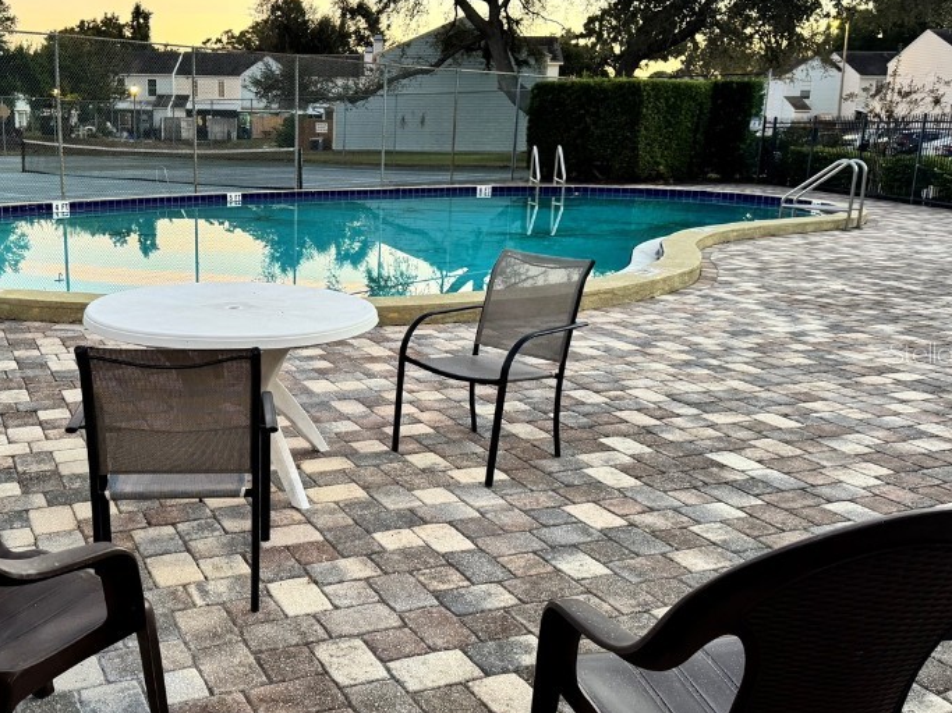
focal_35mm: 36
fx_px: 990
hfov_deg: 50.3
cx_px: 307
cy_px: 352
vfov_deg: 39.6
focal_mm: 6.76
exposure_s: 1/60
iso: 250
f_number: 1.78
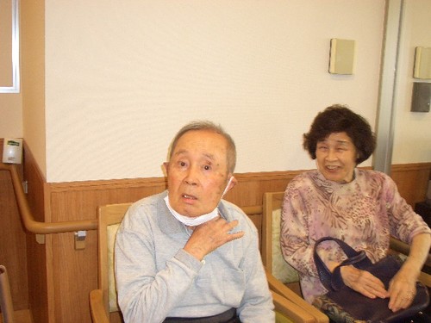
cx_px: 216
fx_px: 510
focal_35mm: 41
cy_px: 162
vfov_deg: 35.1
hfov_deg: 45.8
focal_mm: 6.8
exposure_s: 1/60
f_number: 2.8
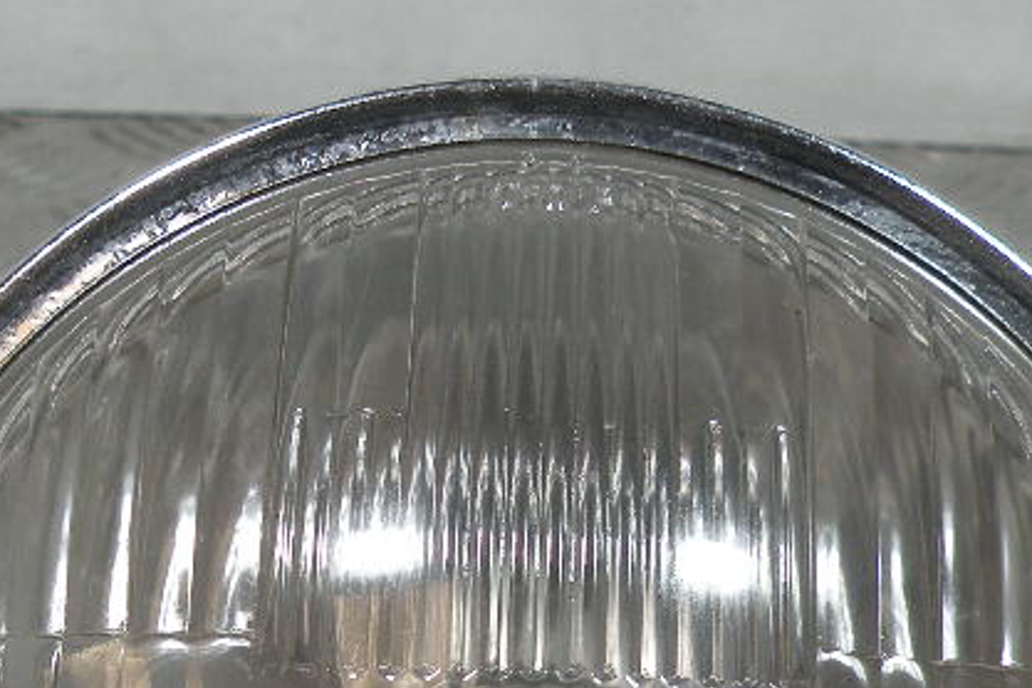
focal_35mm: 69
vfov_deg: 18.5
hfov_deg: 29.2
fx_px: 1978
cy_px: 859
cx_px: 525
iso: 64
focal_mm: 4.7
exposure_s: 1/73
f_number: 3.5
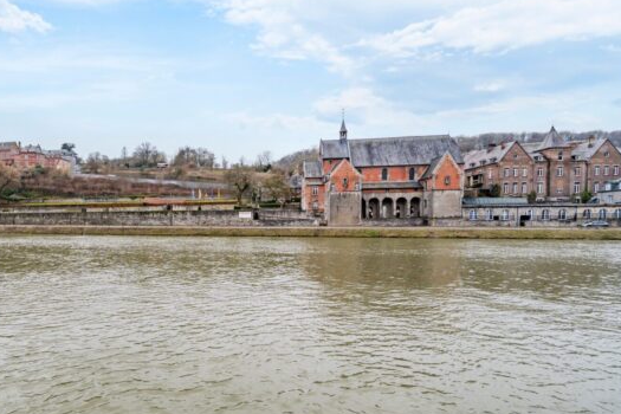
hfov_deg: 83.2
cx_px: 195
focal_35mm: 19
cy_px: 231
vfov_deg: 64.4
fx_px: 328
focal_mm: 13
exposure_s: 1/125
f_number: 8
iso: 100
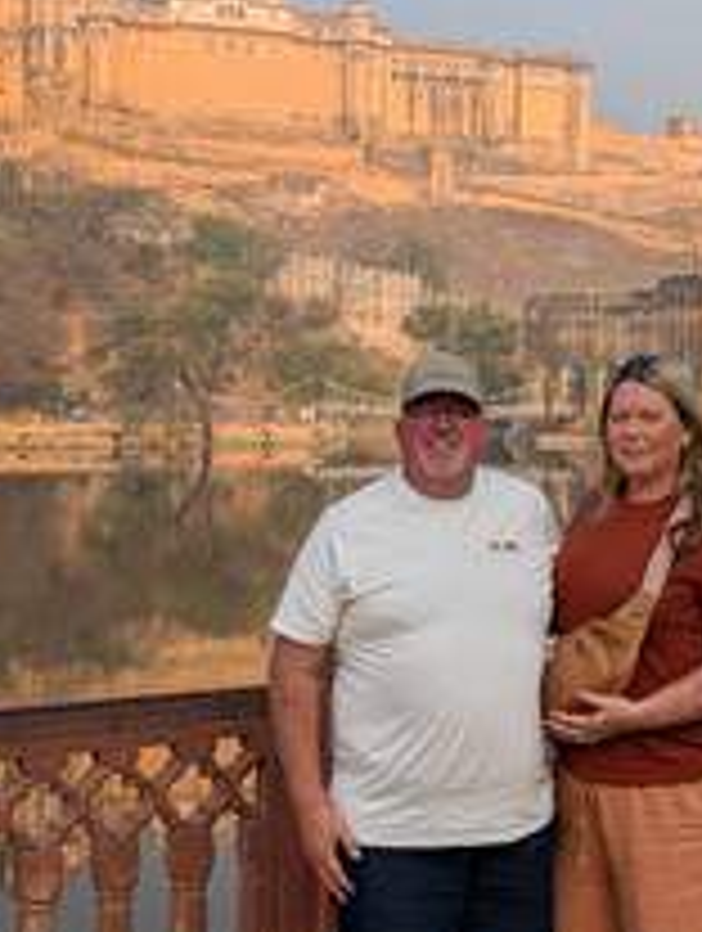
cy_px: 275
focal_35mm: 74
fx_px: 1995
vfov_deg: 26.1
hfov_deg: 19.9
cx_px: 428
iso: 20
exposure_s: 1/873
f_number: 1.68
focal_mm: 6.9
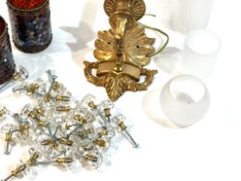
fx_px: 501
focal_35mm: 72
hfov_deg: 27.0
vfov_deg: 20.4
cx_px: 96
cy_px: 63
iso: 32
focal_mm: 5.96
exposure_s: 1/120
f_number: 1.6
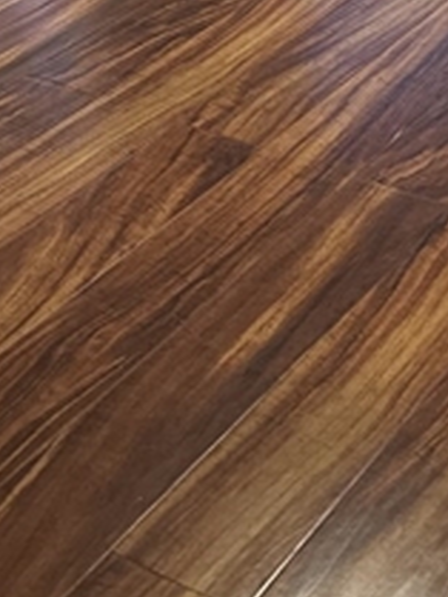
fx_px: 1517
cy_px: -471
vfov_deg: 17.9
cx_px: 448
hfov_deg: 16.5
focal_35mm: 88
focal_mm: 6.76
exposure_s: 1/60
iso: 320
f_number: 1.78
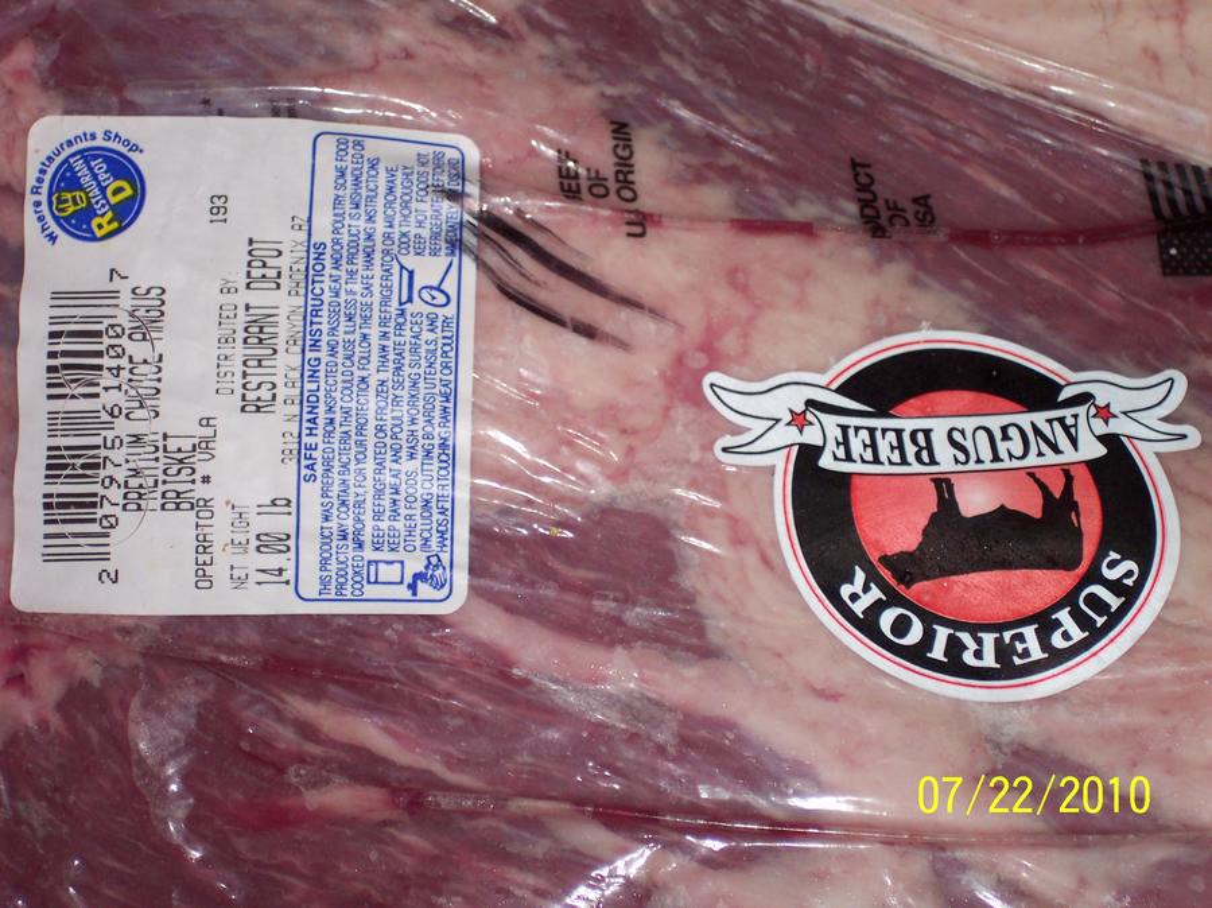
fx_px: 3989
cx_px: 606
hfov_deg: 17.3
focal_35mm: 114
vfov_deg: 13.0
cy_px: 454
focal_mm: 24
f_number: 4.8
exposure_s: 1/90
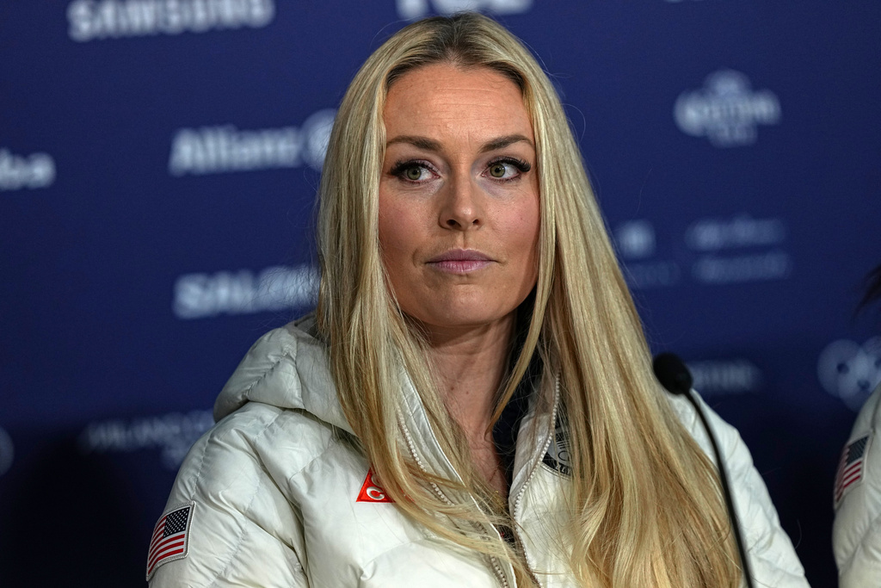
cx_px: 440
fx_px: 9790
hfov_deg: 5.2
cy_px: 294
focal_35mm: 400
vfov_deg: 3.4
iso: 1250
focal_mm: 400
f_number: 3.2
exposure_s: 1/400
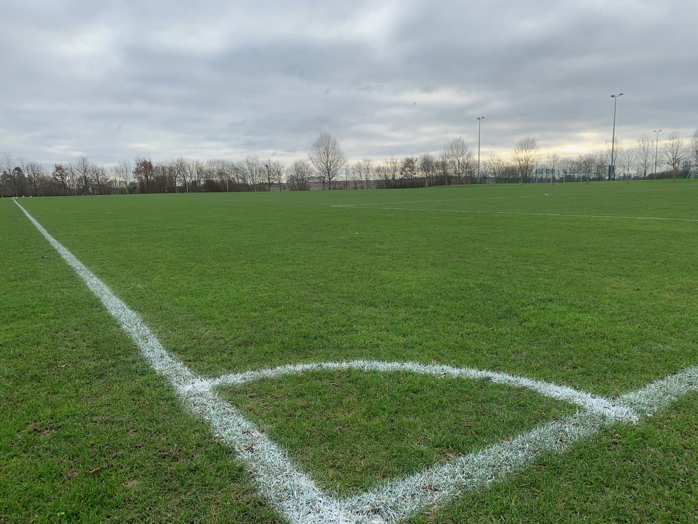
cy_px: 262
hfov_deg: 67.3
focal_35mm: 26
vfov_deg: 53.1
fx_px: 524
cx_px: 349
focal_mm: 4.25
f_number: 1.8
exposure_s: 1/737
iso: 25
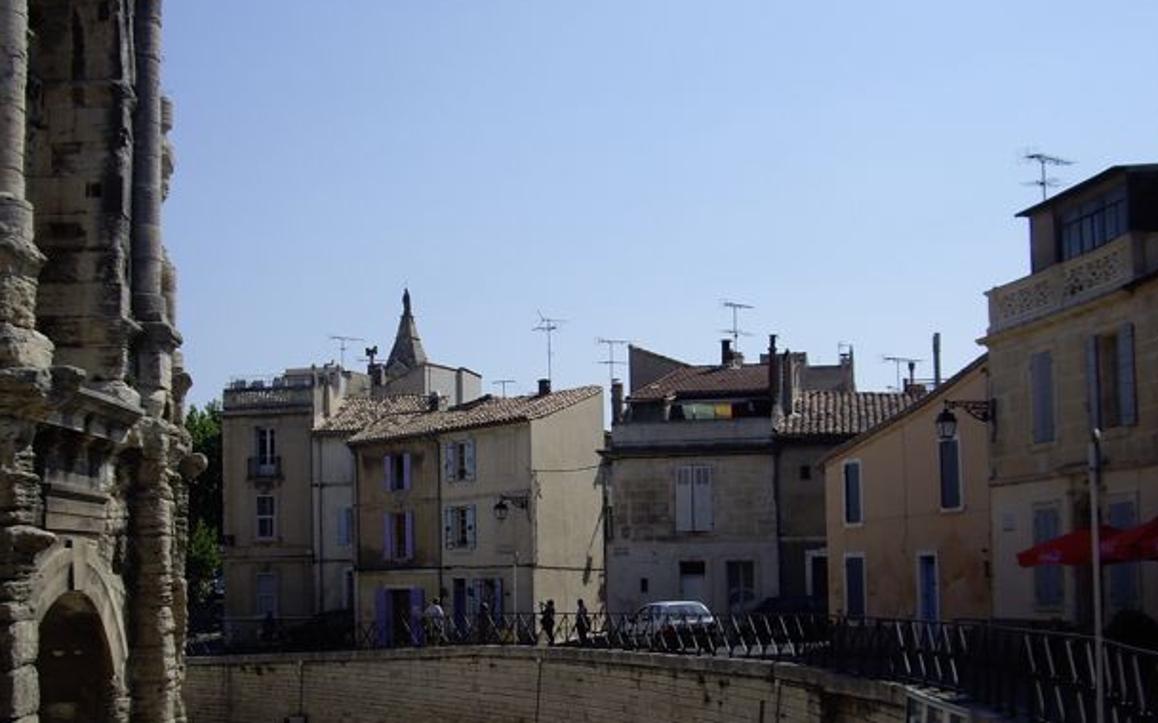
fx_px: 1673
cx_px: 531
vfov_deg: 24.3
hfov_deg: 38.2
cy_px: 497
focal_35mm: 53
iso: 50
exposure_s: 1/500
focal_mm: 7.9
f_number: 5.6
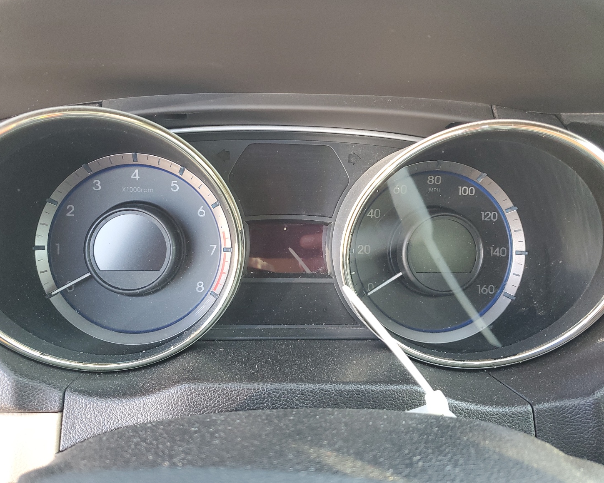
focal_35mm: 28
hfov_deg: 62.2
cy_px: 234
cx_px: 291
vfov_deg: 51.5
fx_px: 501
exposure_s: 1/60.2
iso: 100
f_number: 1.5
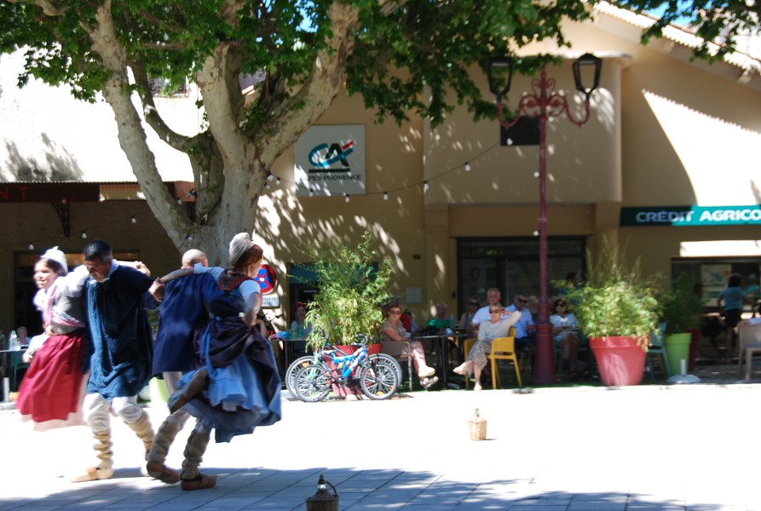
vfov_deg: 19.0
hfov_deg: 28.0
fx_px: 1526
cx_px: 380
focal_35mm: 72
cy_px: 256
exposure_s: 1/125
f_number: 5.6
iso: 100
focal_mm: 48
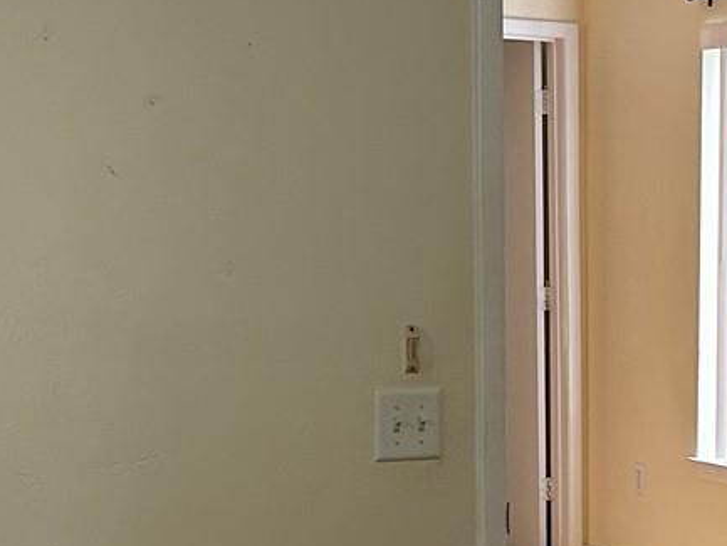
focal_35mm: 96
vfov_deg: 15.1
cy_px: 556
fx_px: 2017
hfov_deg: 19.9
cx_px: 719
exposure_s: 1/60
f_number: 1.5
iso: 200
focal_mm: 5.7
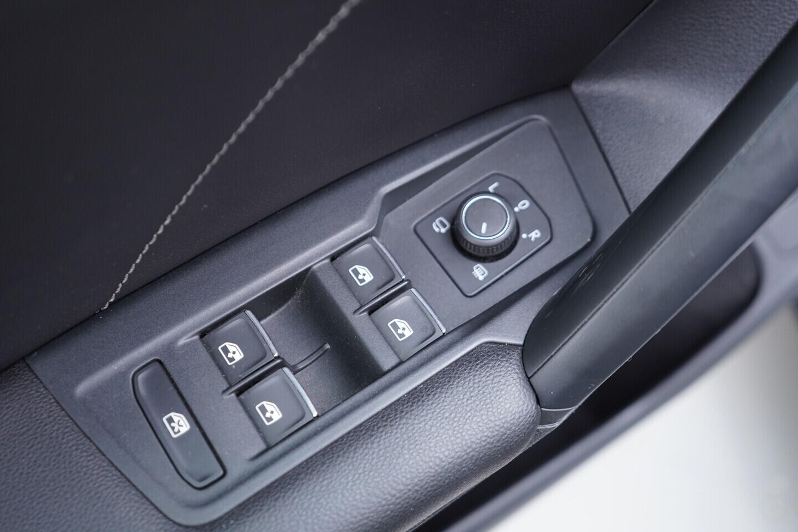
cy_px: 266
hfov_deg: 53.1
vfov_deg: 36.9
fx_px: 798
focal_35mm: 36
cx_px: 399
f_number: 2.8
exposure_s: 1/40
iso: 400
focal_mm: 24
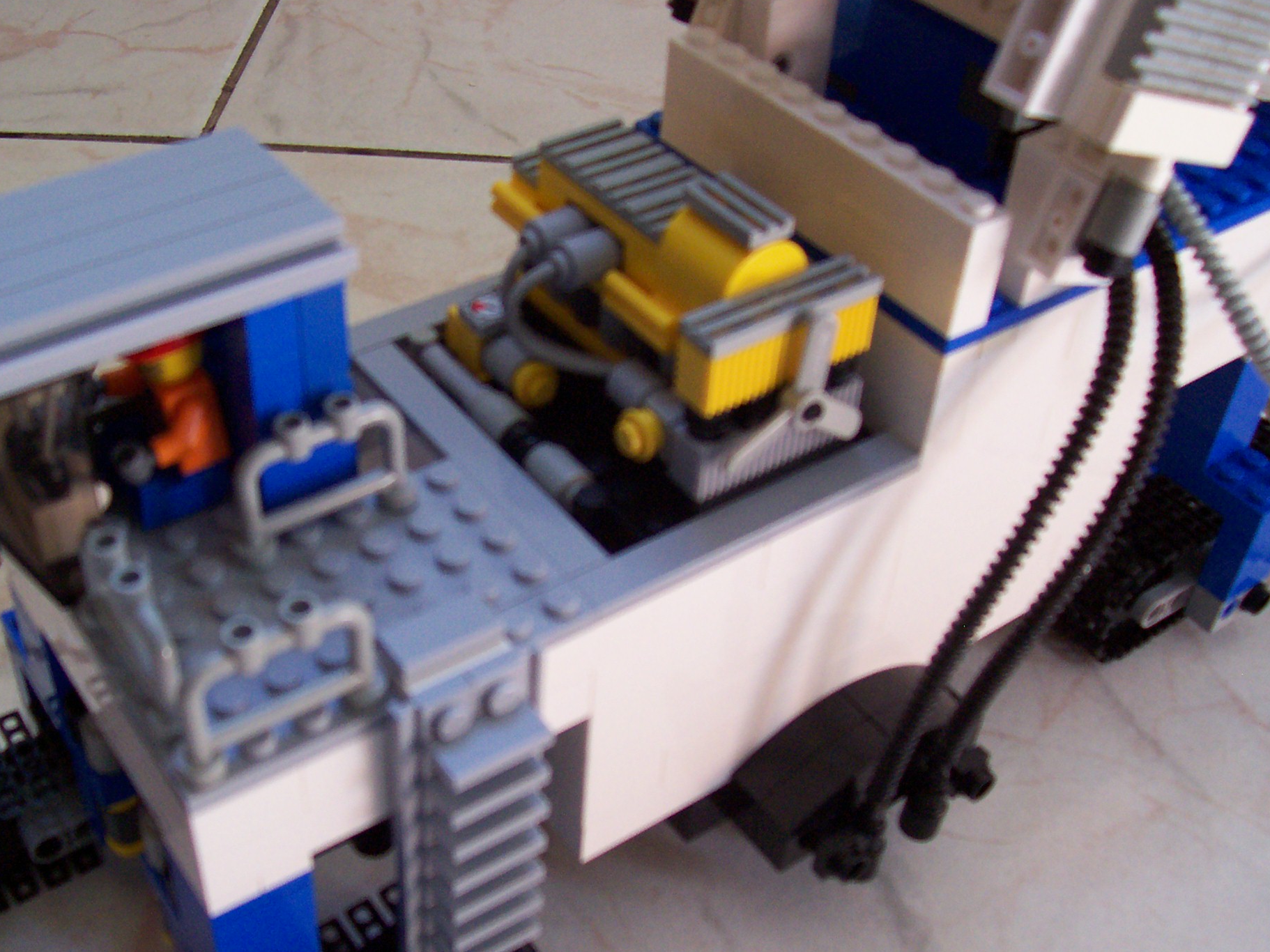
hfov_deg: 43.7
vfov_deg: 33.5
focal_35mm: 43
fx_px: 1577
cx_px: 528
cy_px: 559
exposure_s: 1/30.9
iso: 160
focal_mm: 5.6
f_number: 2.7
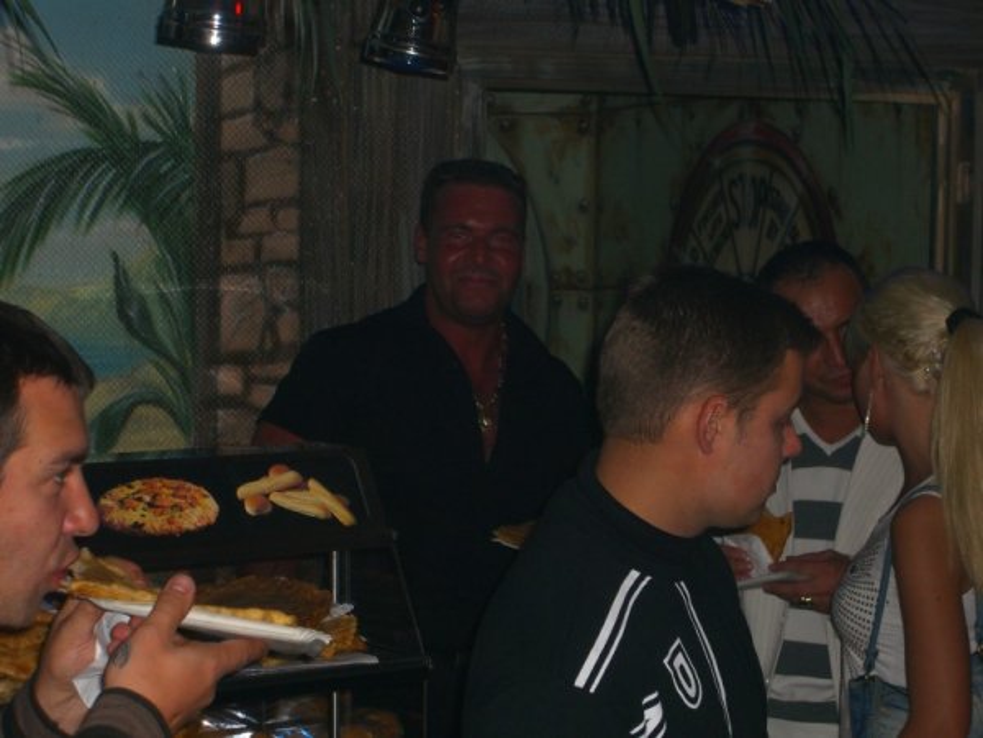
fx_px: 2698
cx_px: 492
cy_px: 369
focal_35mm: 95
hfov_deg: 20.7
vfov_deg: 15.6
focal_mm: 19.7
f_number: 4.8
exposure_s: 1/60
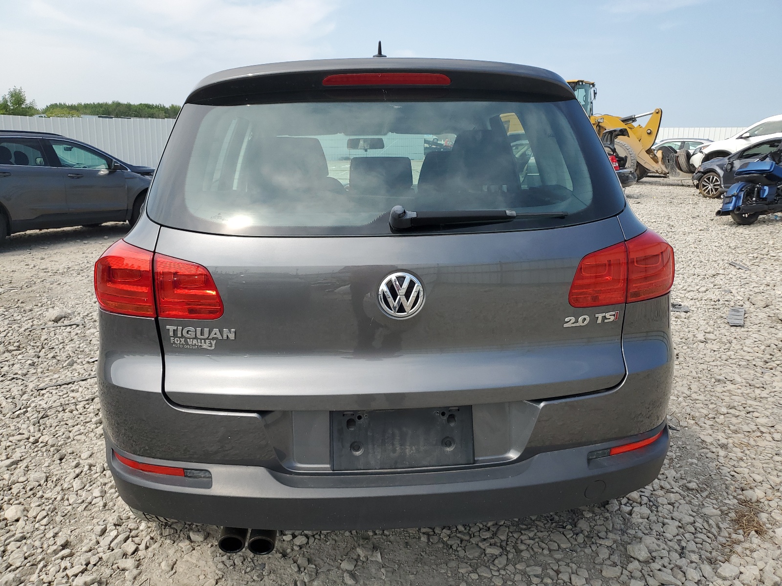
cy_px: 293
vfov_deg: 53.1
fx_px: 587
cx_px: 391
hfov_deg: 67.3
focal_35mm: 26
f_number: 1.5
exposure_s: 1/1667
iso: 50
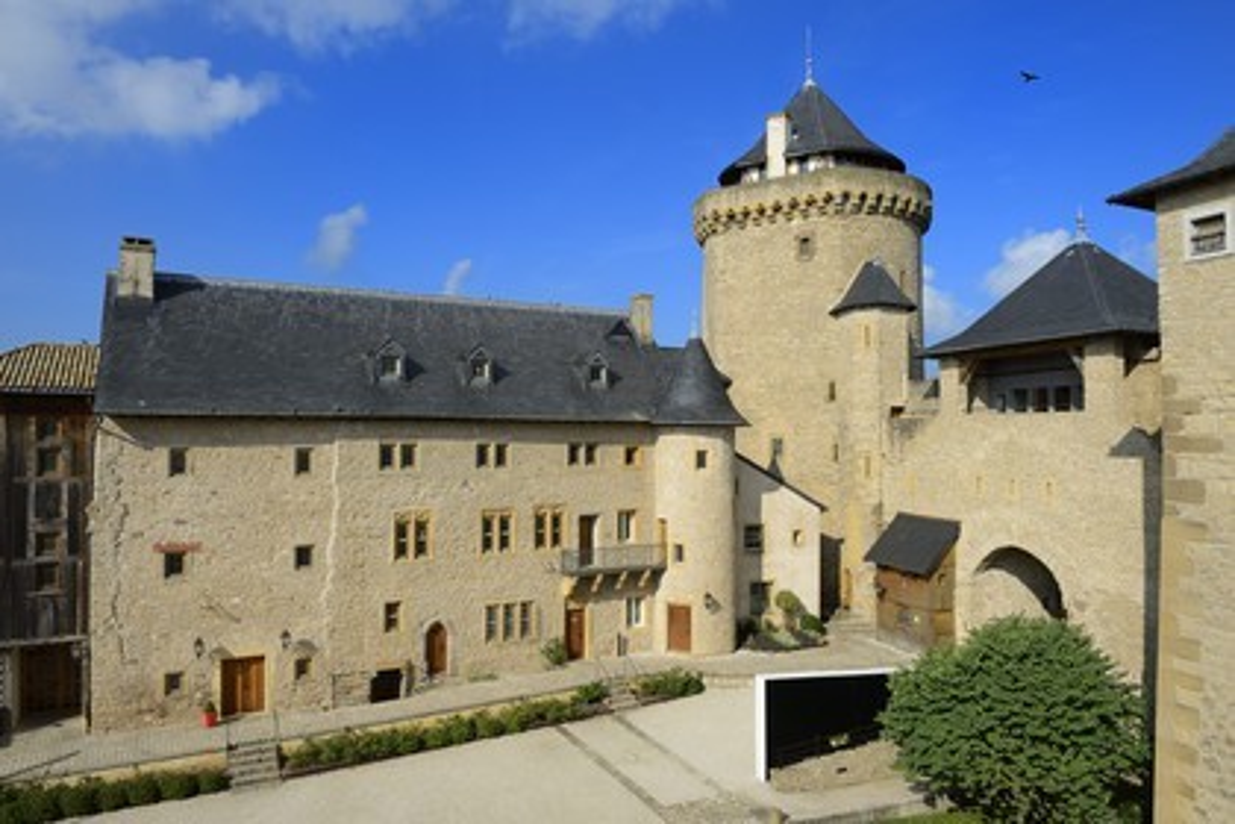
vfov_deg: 53.1
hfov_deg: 73.7
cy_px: 412
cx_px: 618
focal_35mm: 24
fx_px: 823
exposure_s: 1/250
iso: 200
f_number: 13
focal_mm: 24
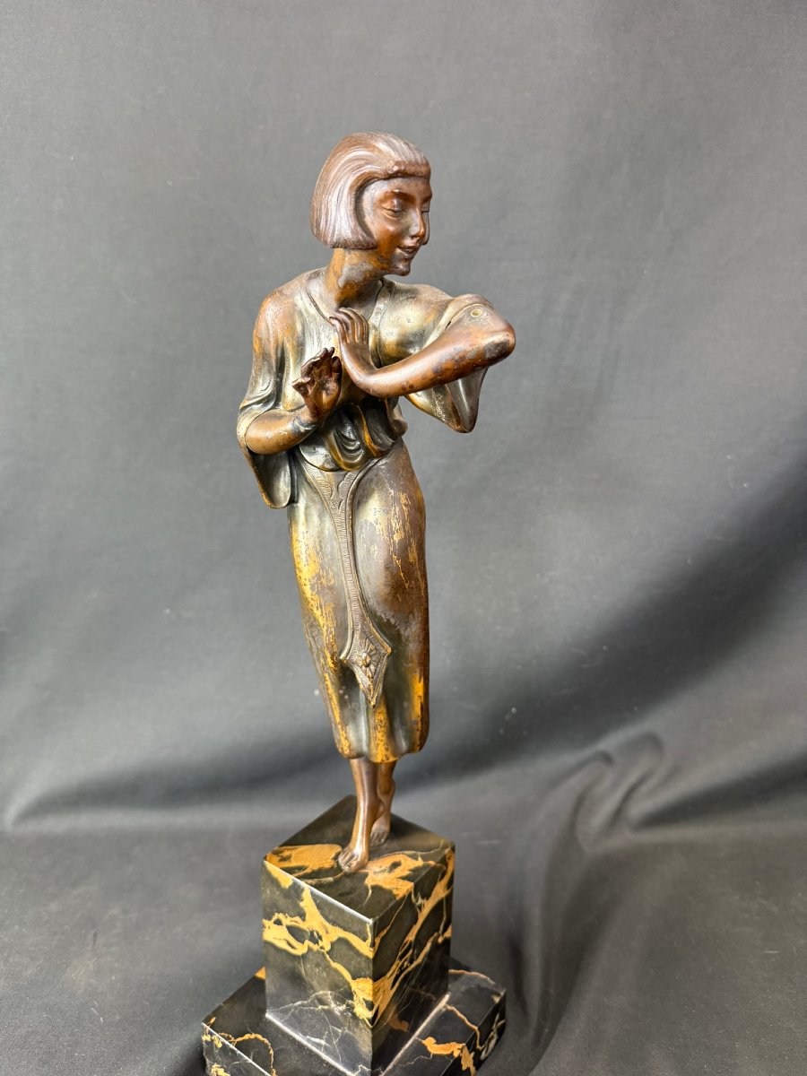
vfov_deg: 71.6
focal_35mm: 24
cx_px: 404
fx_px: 746
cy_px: 538
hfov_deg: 56.8
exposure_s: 1/50
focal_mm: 6.76
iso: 320
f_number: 1.78
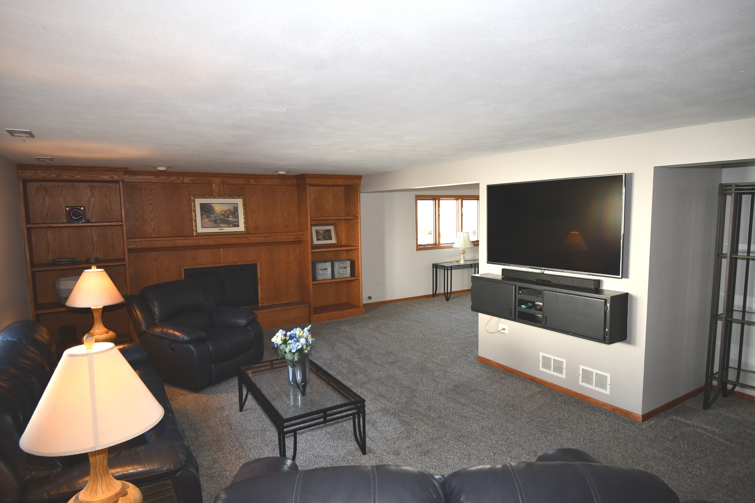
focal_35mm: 21
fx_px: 440
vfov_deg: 59.5
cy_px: 252
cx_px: 378
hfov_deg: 81.2
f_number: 5
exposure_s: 1/60
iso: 900
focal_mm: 14
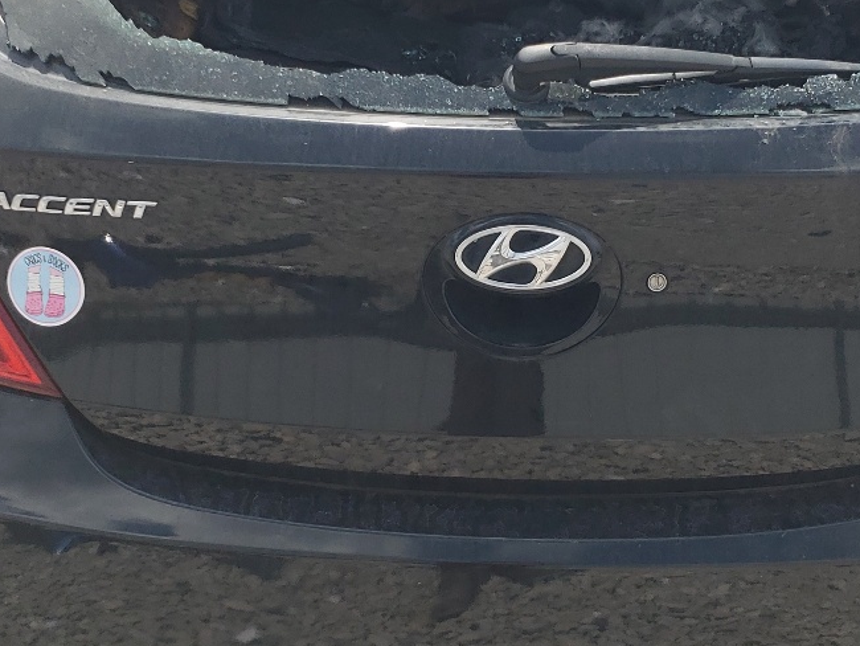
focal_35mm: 64
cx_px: 507
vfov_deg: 22.9
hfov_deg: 30.2
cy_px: 323
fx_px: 1591
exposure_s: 1/2500
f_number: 1.5
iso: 50
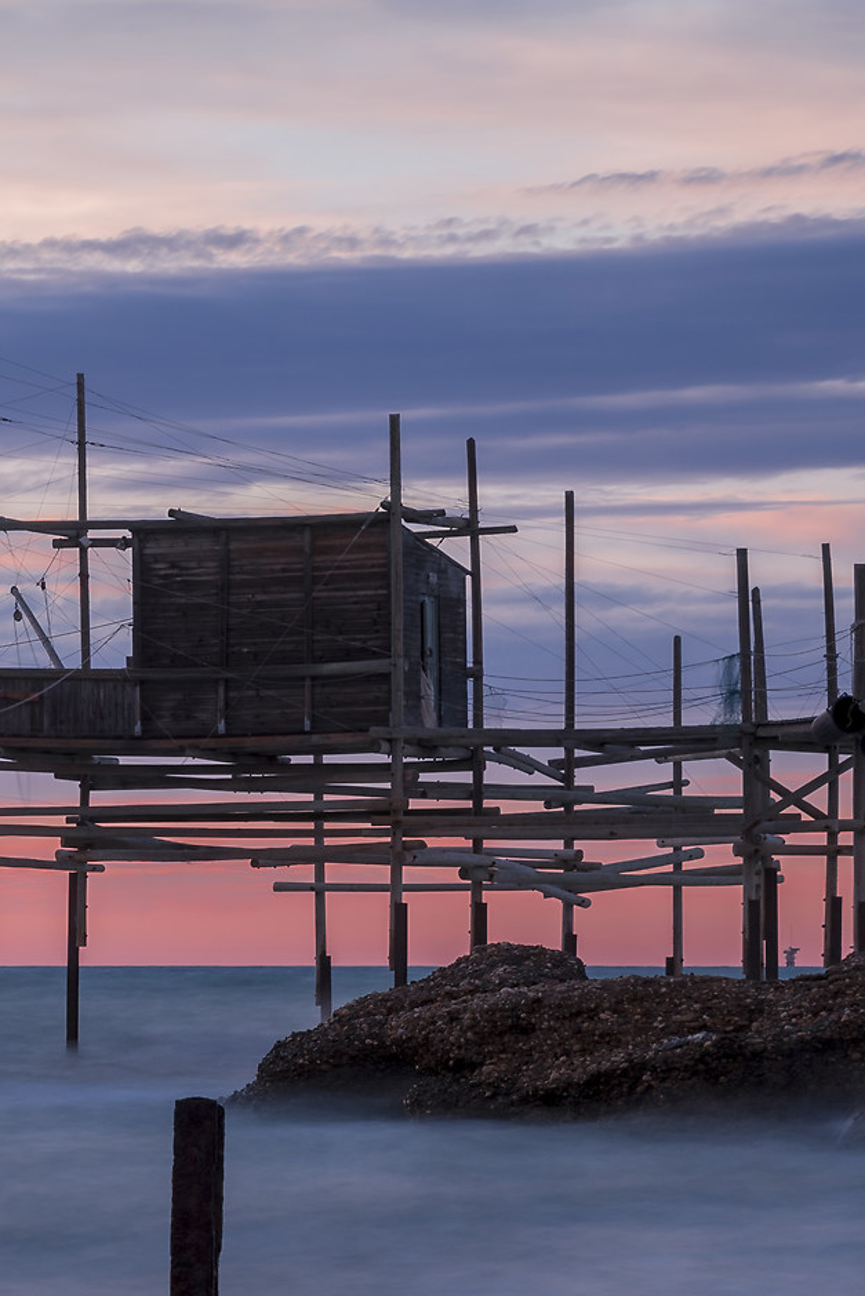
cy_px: 954
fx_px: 5980
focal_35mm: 166
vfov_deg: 12.3
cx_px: -219
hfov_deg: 8.2
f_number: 10
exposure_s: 8
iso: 100
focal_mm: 65
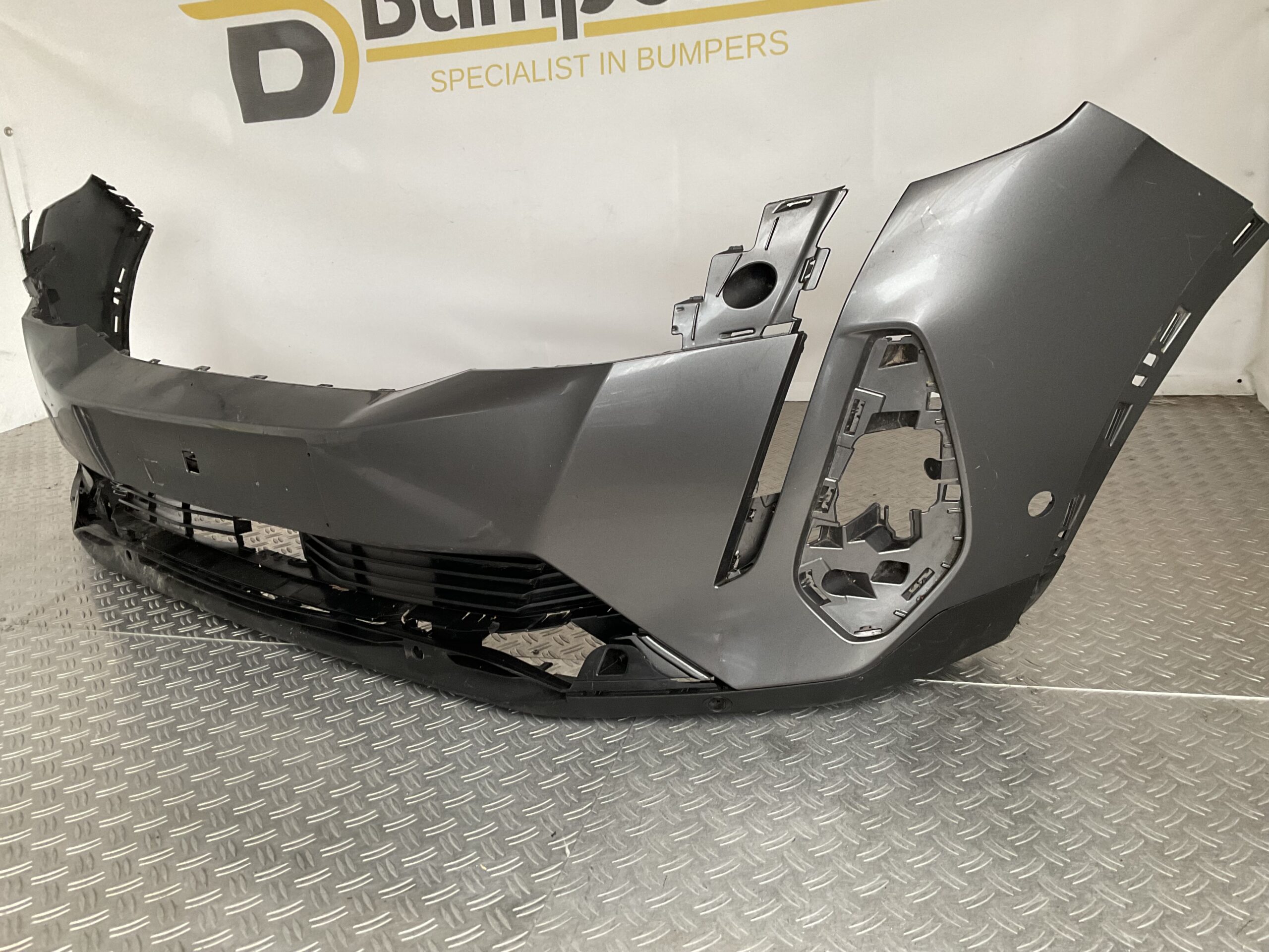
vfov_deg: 48.2
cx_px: 634
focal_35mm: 29
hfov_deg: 61.7
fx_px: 1063
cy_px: 476
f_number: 1.8
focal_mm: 3
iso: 80
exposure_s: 1/60
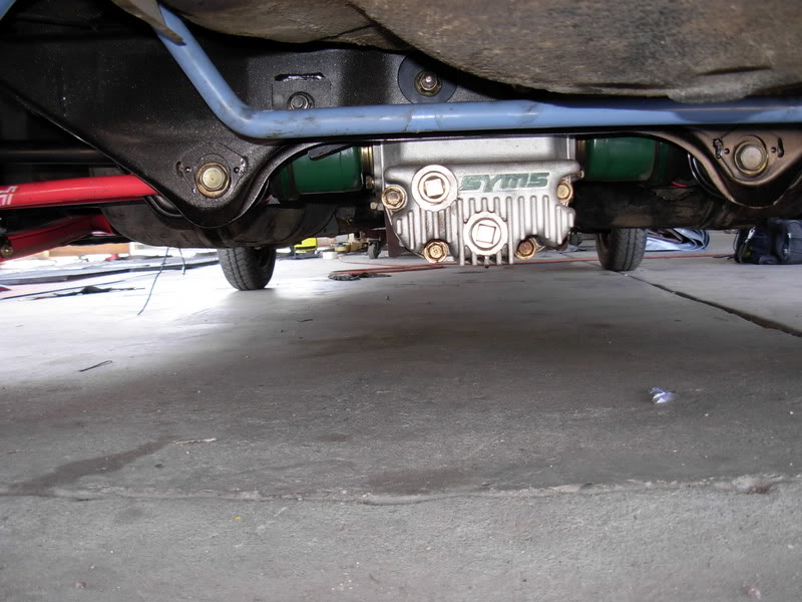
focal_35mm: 38
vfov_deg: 37.7
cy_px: 301
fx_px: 880
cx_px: 401
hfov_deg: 49.0
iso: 79
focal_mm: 6.3
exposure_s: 1/32
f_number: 2.9
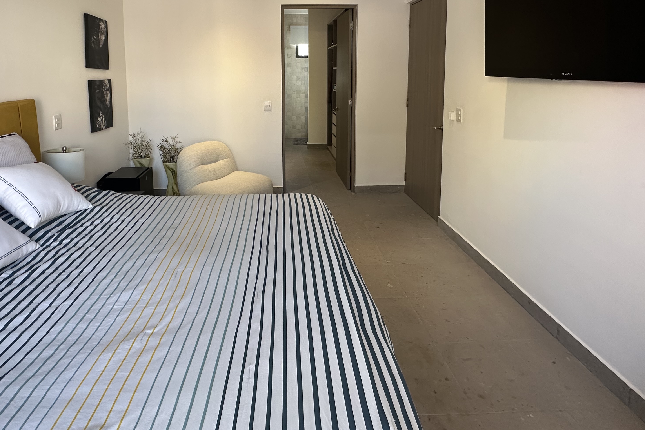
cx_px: 283
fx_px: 358
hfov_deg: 83.6
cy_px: 106
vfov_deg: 58.6
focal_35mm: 20
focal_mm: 2.22
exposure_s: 1/99
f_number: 2.2
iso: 125
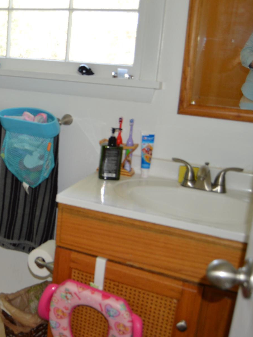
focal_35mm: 44
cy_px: 148
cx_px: -3
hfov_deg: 30.5
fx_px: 429
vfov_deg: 42.9
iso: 400
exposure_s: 1/80
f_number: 4
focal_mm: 18
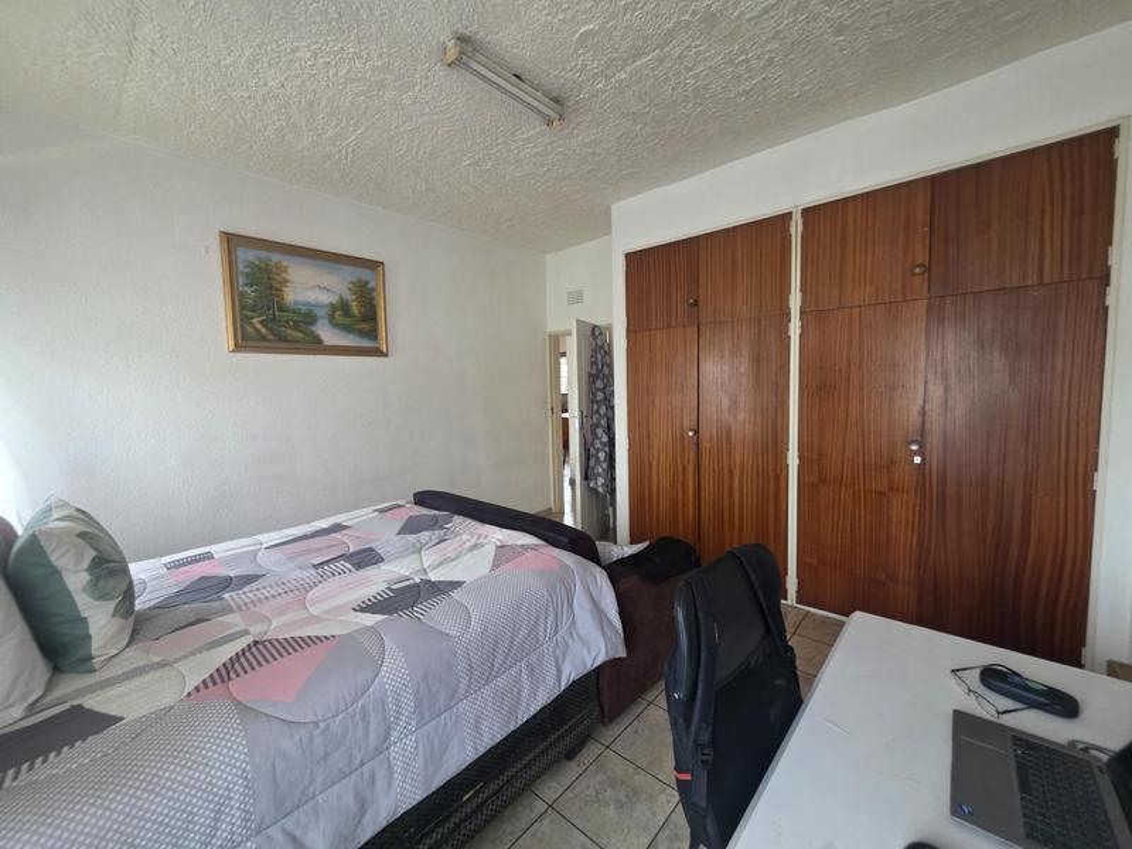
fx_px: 425
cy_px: 424
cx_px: 566
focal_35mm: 13
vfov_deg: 89.9
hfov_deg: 106.2
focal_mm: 2.2
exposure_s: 1/100
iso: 320
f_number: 1.9
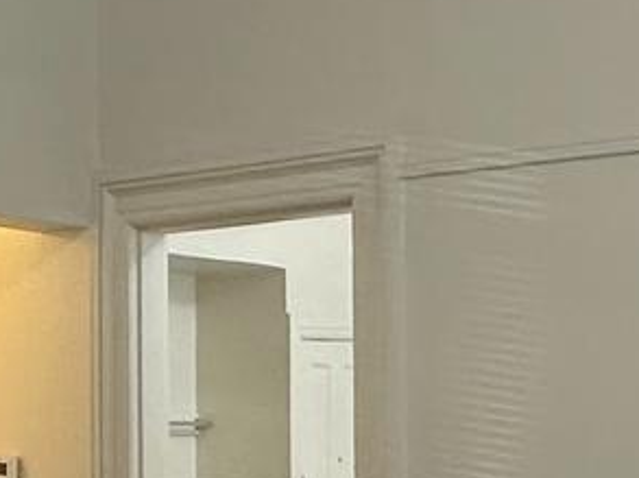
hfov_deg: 18.9
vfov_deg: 14.9
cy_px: 421
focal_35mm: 98
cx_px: -133
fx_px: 1807
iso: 250
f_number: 2.2
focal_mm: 2.22
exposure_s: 1/60
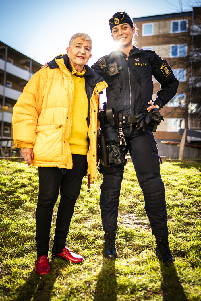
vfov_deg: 53.1
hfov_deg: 36.9
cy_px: 150
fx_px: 301
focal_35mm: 36
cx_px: 100
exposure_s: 1/2000
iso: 100
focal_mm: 24
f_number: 1.4
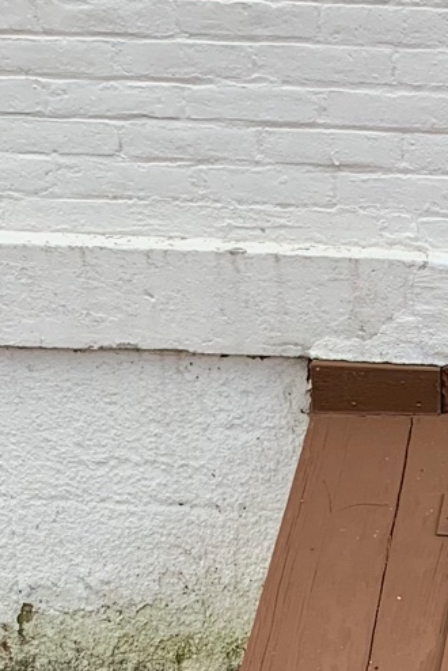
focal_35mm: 112
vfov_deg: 17.5
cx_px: 702
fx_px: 2088
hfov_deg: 11.6
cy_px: 762
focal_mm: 4.25
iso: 25
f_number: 1.8
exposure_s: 1/122
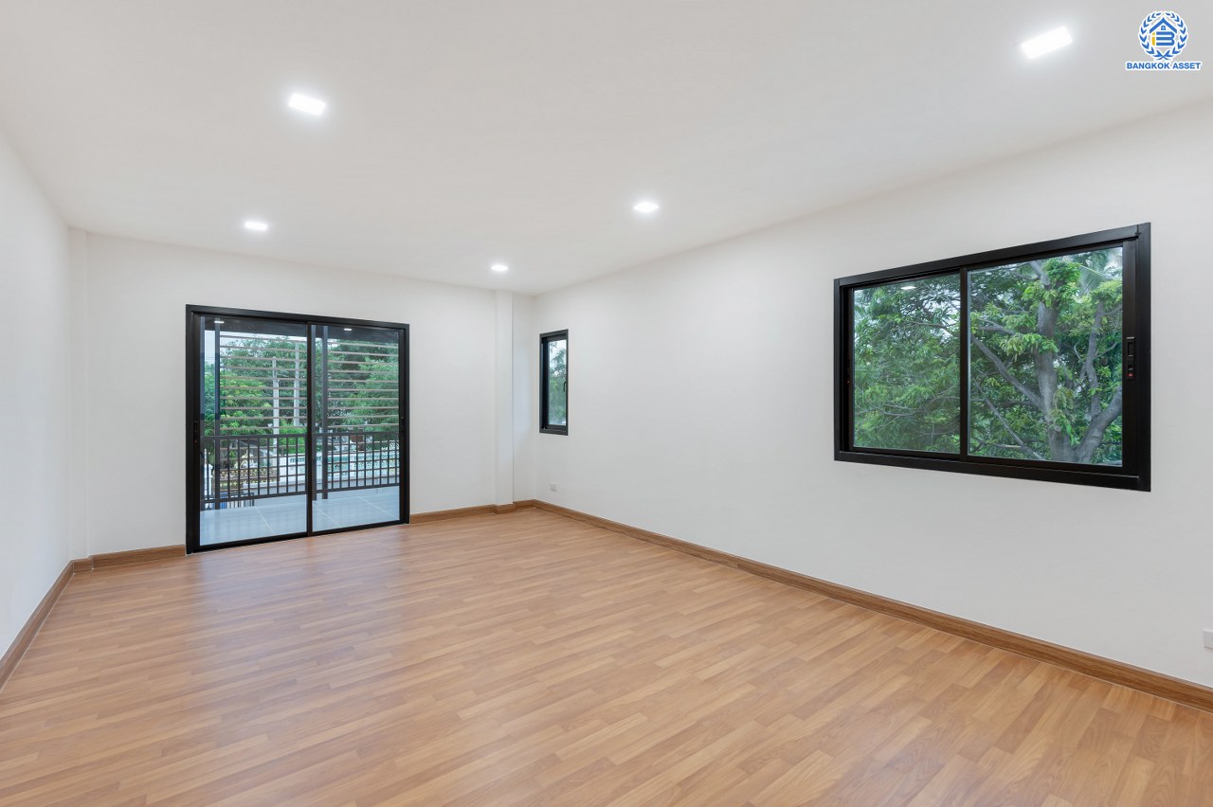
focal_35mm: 16
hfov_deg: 98.6
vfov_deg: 75.4
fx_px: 522
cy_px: 404
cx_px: 606
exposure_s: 1/5
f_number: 5.6
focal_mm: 15.5
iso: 100
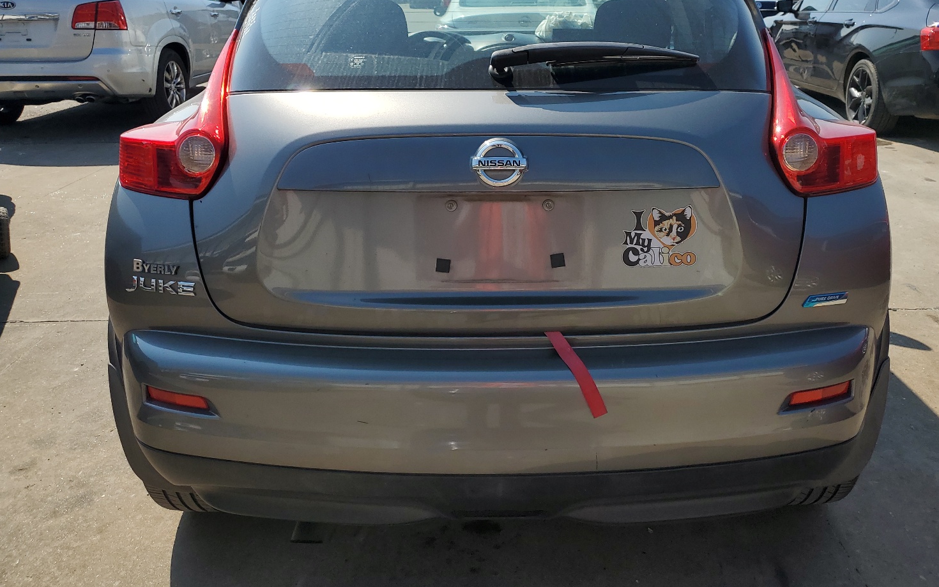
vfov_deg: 41.5
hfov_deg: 62.8
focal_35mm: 30
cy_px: 214
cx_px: 507
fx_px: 768
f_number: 1.5
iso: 50
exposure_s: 1/5000
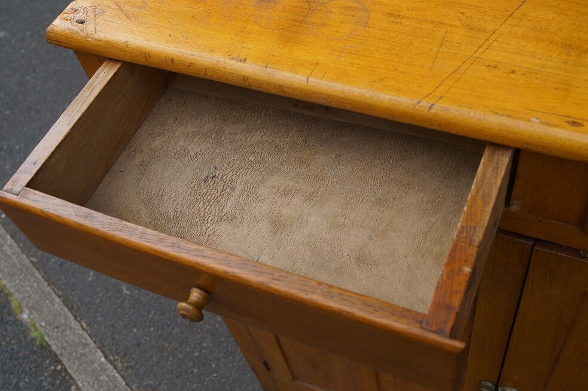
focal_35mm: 39
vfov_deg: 34.1
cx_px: 294
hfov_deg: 49.6
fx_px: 636
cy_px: 196
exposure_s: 1/125
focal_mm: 26
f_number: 6.3
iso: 100
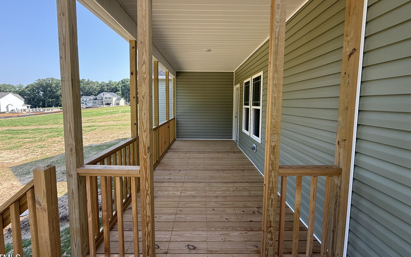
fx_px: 168
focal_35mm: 15
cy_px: 116
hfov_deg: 101.5
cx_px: 204
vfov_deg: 74.6
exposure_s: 1/315
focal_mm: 2.22
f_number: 2.2
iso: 64
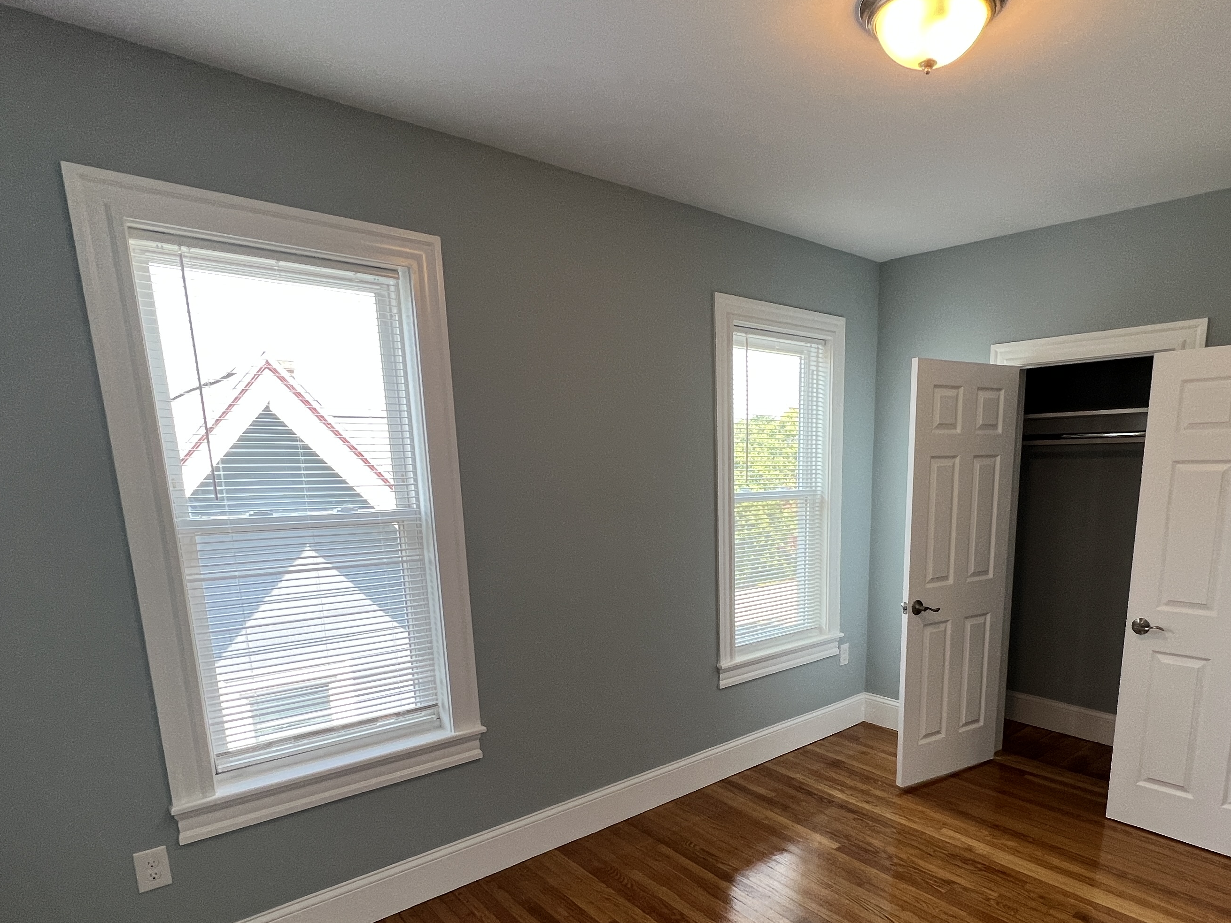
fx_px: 711
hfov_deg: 81.1
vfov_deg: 64.0
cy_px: 630
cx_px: 719
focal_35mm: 20
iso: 100
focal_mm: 1.57
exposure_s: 1/120
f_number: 1.8
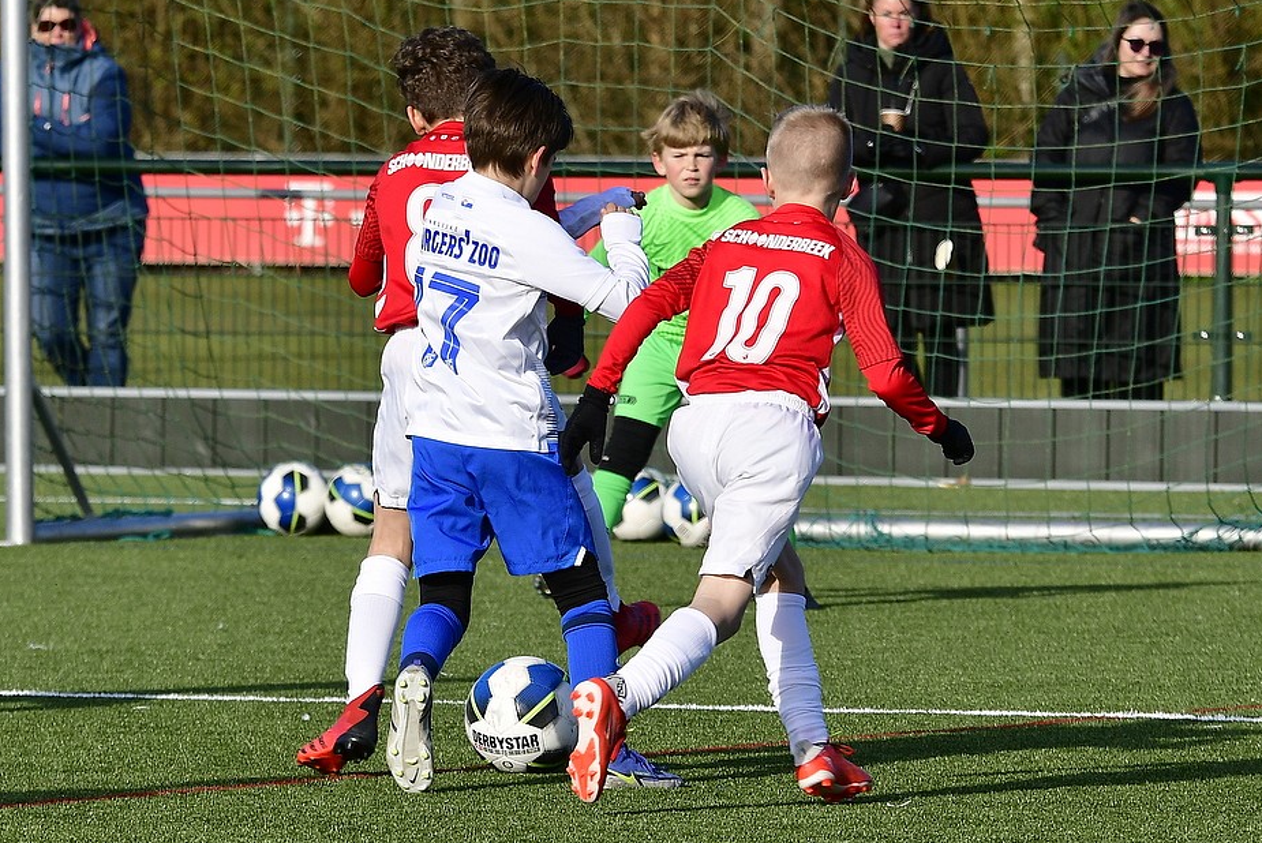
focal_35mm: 249
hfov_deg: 8.3
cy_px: 419
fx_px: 8734
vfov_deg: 5.5
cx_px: 625
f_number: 5
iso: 250
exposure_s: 1/800
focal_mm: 160
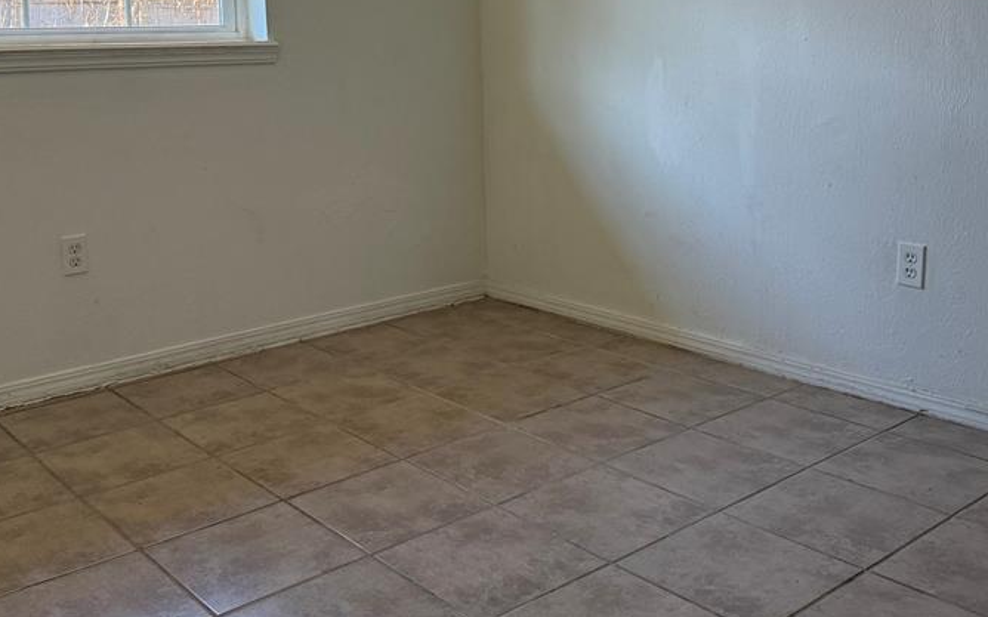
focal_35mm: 39
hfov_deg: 50.3
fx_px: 1050
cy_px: 149
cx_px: 432
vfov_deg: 32.1
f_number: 1.78
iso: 200
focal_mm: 6.76
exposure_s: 1/155
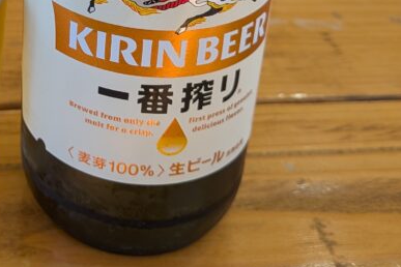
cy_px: -118
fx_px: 735
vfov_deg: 18.5
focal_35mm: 66
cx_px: 40
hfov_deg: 29.3
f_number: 1.7
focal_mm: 4.53
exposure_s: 1/100
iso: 50
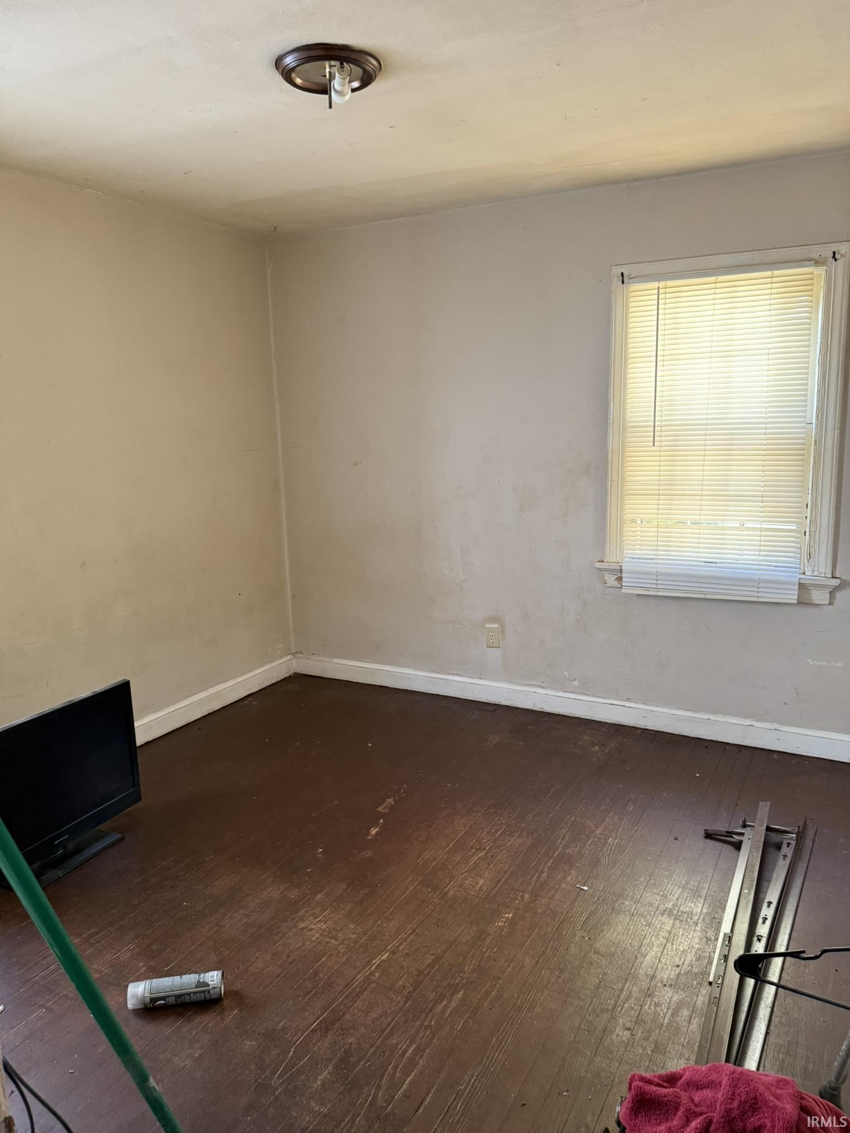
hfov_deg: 56.8
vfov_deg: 71.6
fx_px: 786
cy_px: 566
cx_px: 425
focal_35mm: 24
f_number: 1.78
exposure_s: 1/60
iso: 400
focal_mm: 6.76
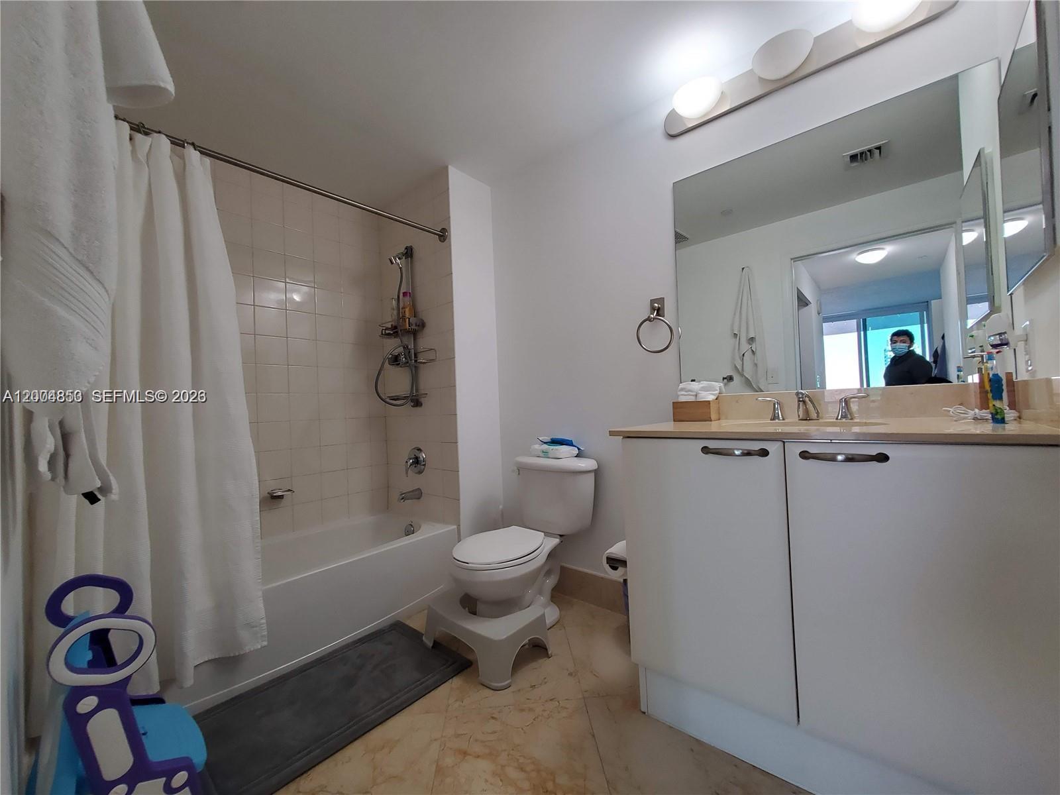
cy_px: 398
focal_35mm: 13
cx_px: 530
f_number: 2.2
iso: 100
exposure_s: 1/59
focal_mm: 1.8
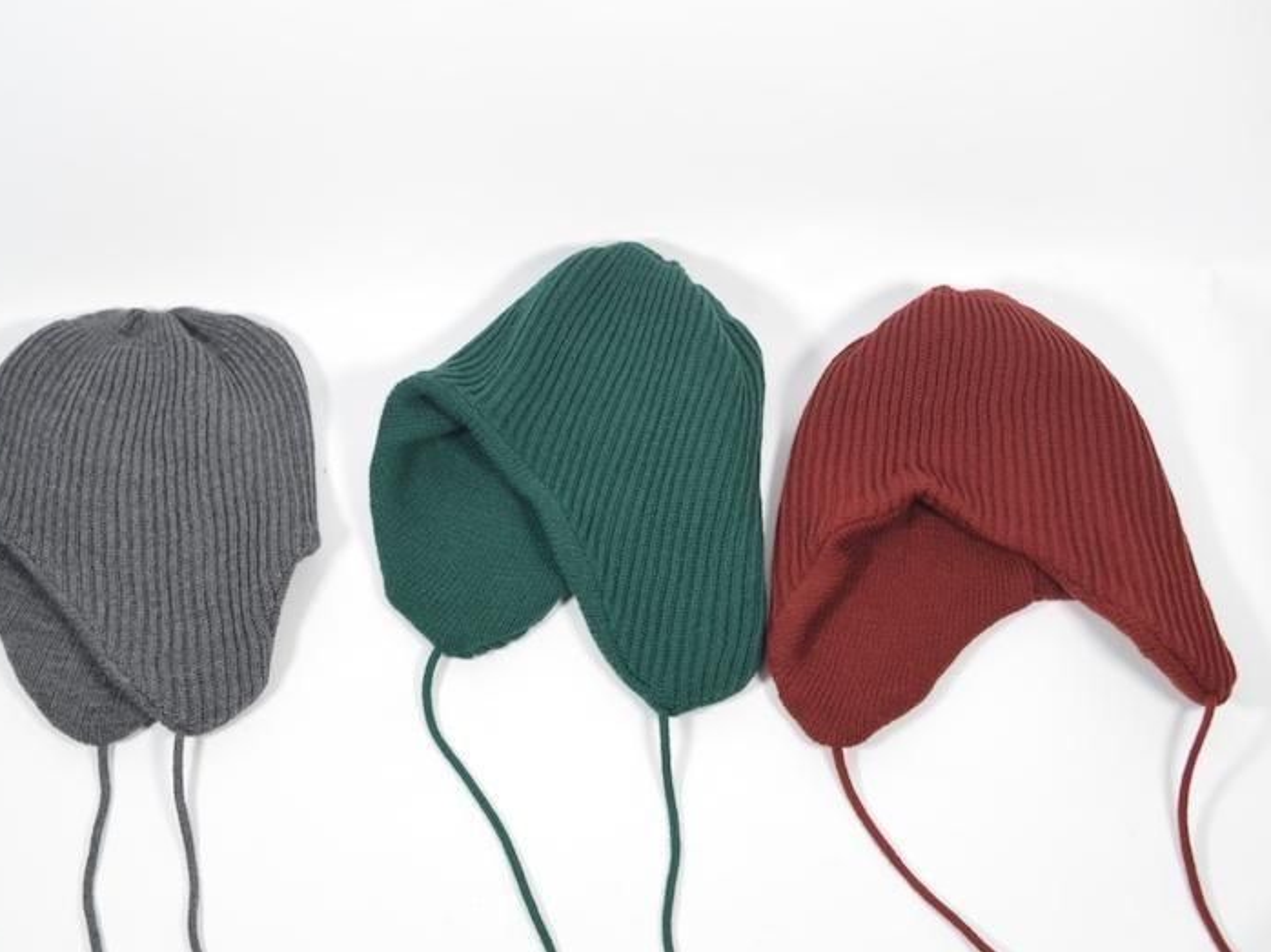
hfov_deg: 29.4
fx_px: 2422
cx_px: 557
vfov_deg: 22.2
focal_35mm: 66
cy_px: 475
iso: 800
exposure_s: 1/100
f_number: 5
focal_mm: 40
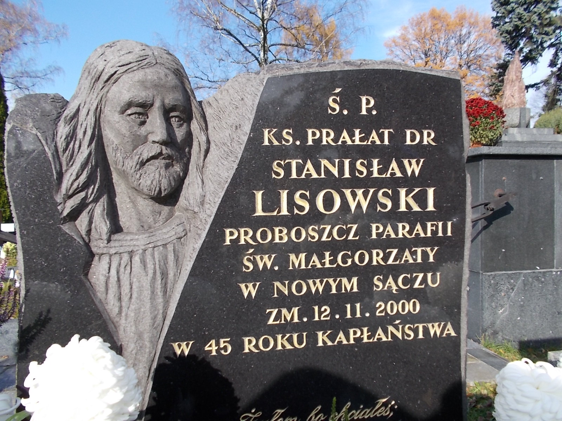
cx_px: 281
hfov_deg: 67.3
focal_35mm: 26
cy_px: 210
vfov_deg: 53.1
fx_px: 422
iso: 80
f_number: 3.2
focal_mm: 4.6
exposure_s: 1/500
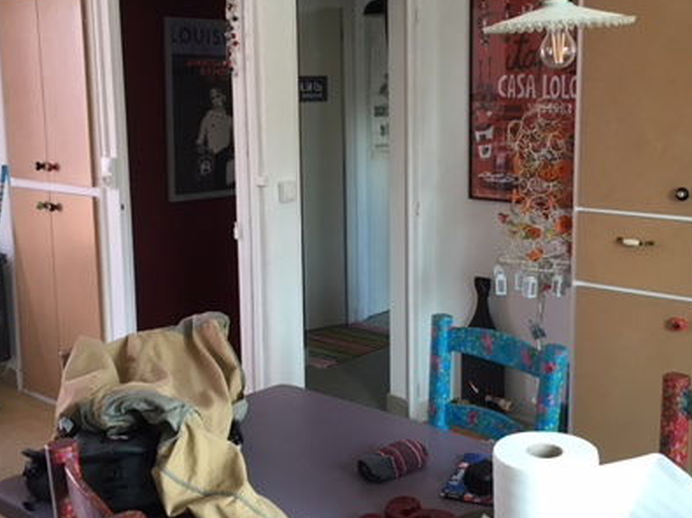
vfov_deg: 30.8
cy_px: 215
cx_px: 352
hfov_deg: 40.4
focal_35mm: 47
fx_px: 939
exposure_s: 1/33
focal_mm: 4.15
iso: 40
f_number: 2.2
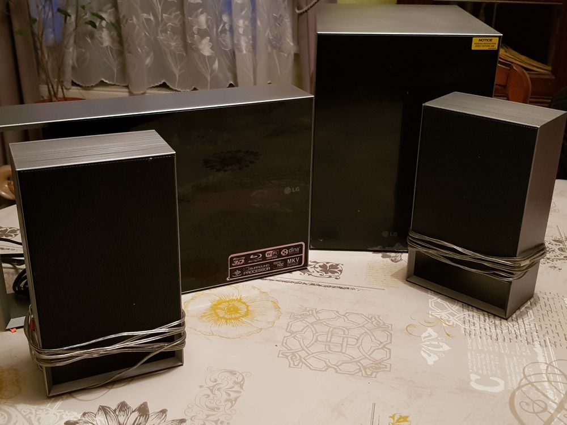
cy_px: 212
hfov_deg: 67.3
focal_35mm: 26
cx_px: 284
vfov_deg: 53.1
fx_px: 426
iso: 250
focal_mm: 4.3
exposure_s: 1/10
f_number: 1.7
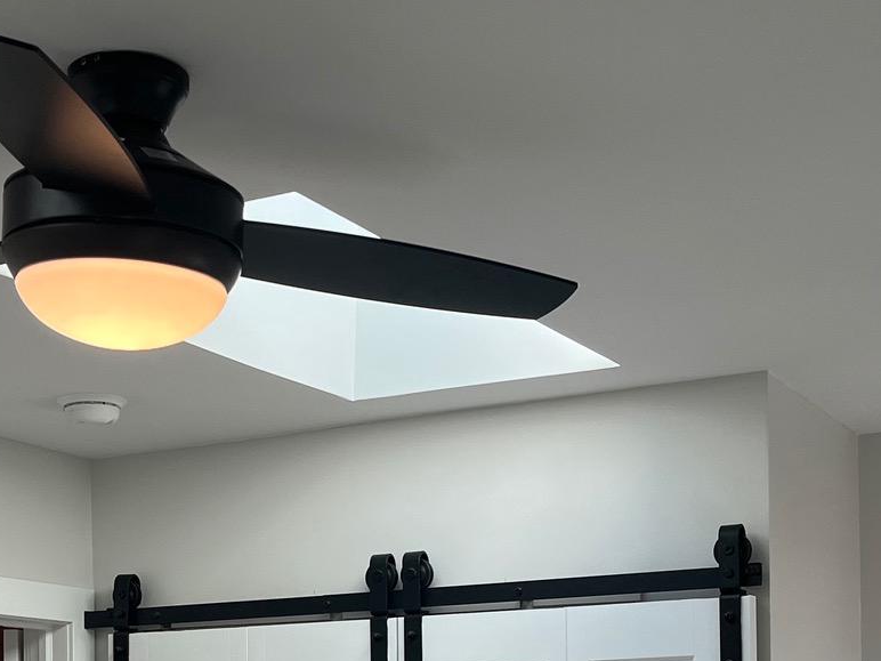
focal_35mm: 69
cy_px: 740
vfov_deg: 20.3
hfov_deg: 28.1
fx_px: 1756
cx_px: 331
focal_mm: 5.1
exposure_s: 1/454
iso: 50
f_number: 1.6
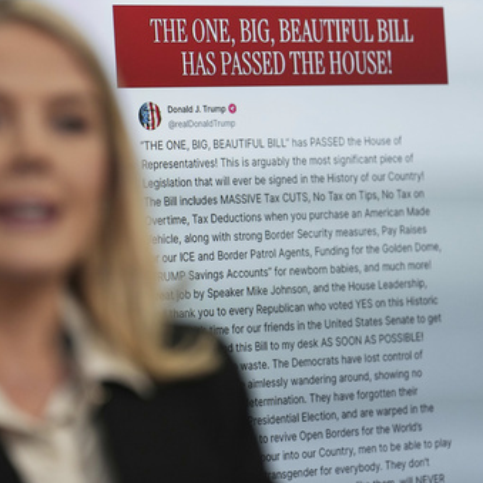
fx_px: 4057
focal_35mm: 257
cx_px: 212
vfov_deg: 6.8
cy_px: 242
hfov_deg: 6.8
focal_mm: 200
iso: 2500
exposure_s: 1/1600
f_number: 3.5
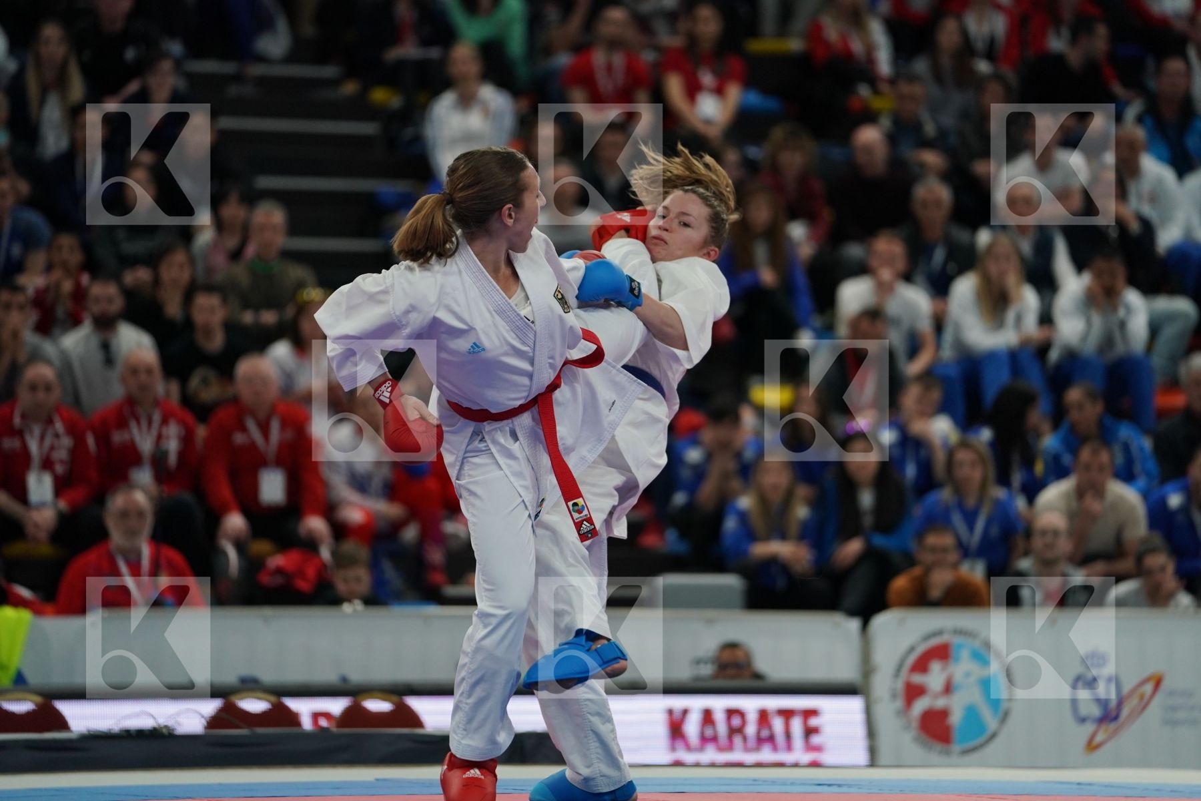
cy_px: 400
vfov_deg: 6.9
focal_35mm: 200
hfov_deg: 10.3
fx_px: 6672
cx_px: 600
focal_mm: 200
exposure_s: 1/1000
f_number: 2.8
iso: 1600
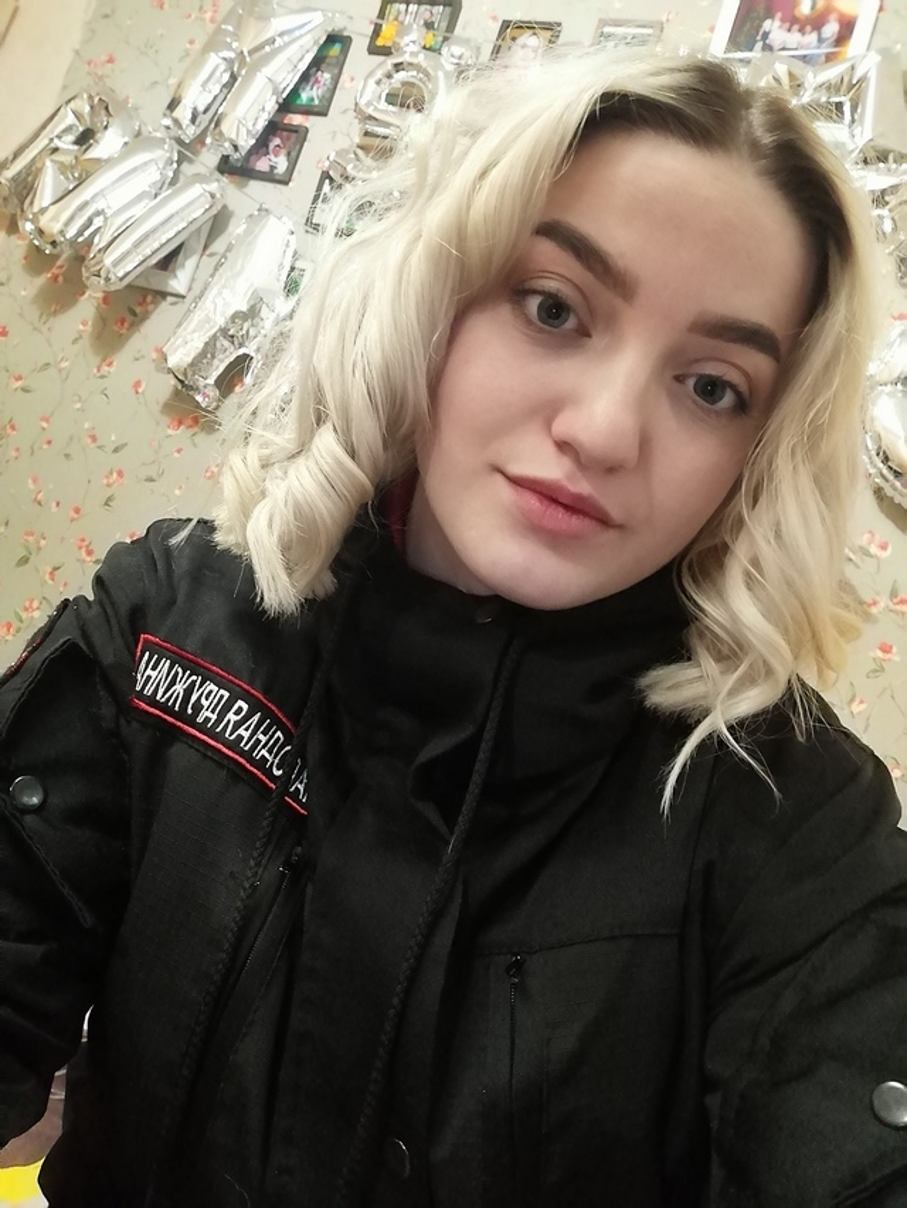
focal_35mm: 26
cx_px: 454
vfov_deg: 67.3
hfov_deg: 53.1
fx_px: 908
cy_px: 604
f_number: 2
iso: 640
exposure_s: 1/12.5
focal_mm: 3.6
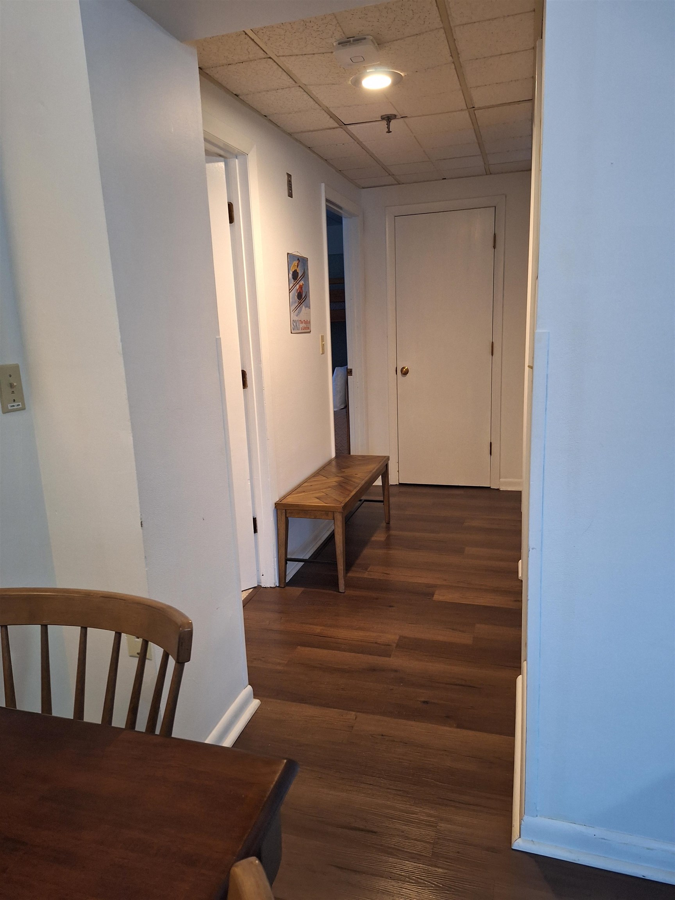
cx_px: 338
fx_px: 598
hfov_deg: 58.9
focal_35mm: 23
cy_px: 450
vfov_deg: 73.9
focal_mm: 5.54
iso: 320
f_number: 1.8
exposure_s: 1/24
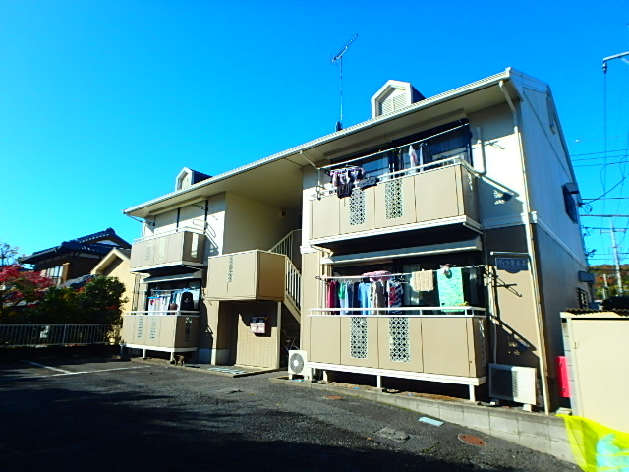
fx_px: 382
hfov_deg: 79.0
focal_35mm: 21
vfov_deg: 63.4
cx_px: 314
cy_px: 236
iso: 125
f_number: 3.5
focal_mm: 3.7
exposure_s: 1/800
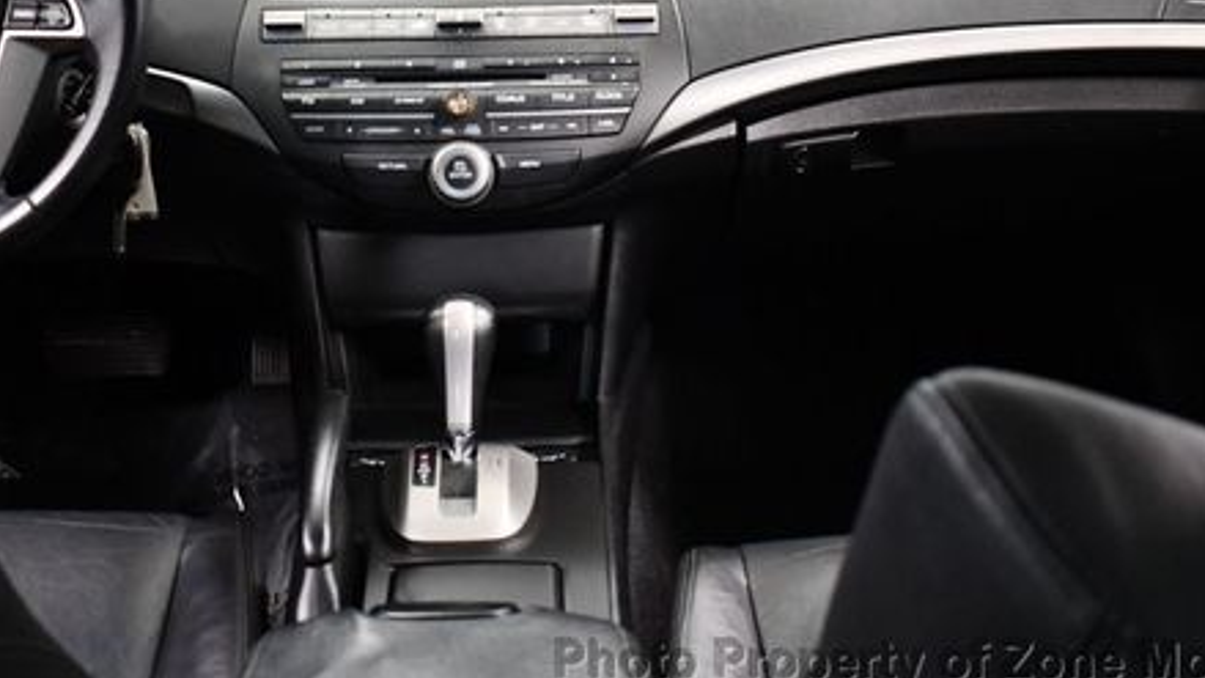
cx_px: 522
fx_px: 1757
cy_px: 126
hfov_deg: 37.8
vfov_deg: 21.5
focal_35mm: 55
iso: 3200
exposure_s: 1/80
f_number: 3.5
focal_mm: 18
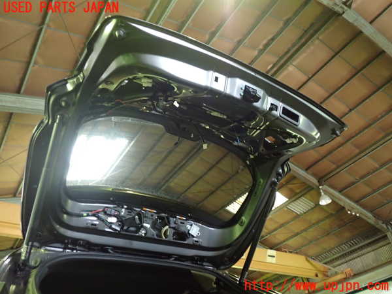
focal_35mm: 30
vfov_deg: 46.8
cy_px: 147
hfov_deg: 60.0
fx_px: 340
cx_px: 196
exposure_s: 1/25
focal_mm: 5.4
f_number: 2.3
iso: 800
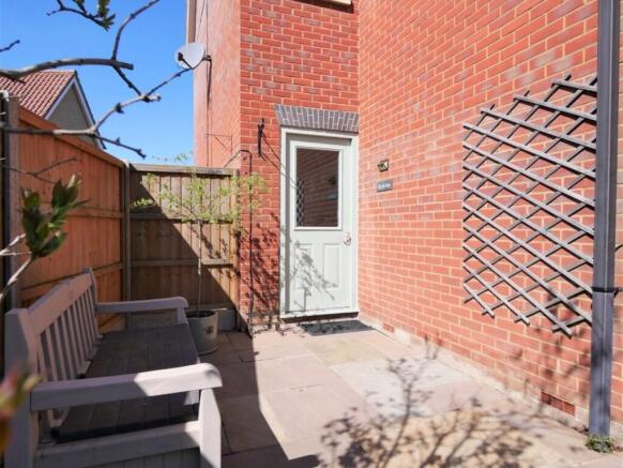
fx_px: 360
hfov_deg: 81.7
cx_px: 312
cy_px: 234
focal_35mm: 20
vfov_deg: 66.0
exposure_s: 1/400
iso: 200
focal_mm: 10
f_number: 8
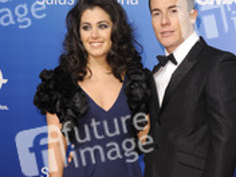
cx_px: 123
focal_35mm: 122
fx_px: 832
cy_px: 212
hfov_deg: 16.1
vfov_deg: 11.9
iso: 400
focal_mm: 56
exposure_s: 1/160
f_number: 5.6
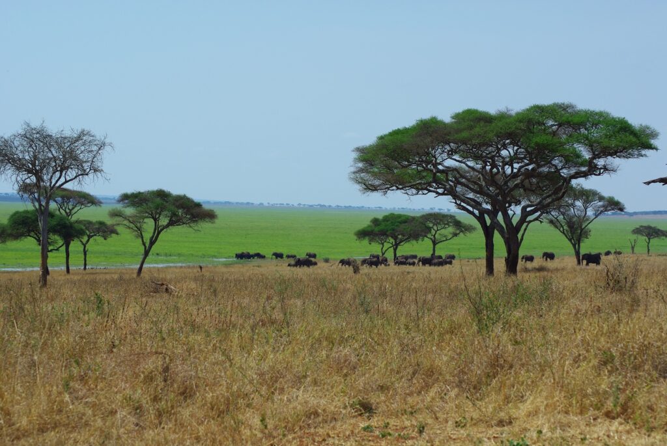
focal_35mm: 135
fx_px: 2504
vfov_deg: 10.2
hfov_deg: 15.2
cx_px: 334
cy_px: 223
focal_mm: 90
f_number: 8
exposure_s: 1/350
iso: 100
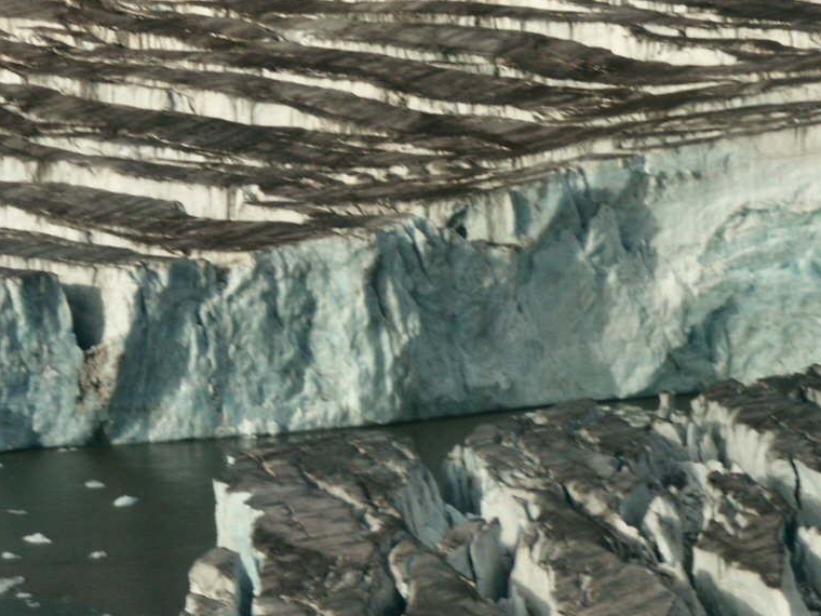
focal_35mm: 228
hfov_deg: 8.7
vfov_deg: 6.5
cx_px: 604
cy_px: 396
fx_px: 5408
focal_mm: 33.18
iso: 100
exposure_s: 1/640
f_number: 7.1
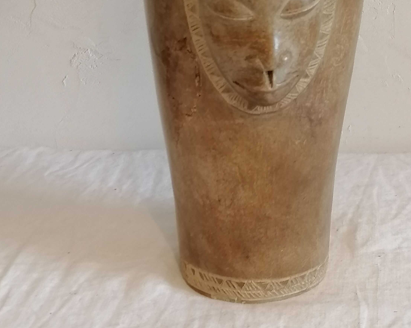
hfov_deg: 20.3
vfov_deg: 15.9
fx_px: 1143
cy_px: -30
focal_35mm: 94
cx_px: 264
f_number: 1.8
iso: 100
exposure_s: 1/33.3
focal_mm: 5.4
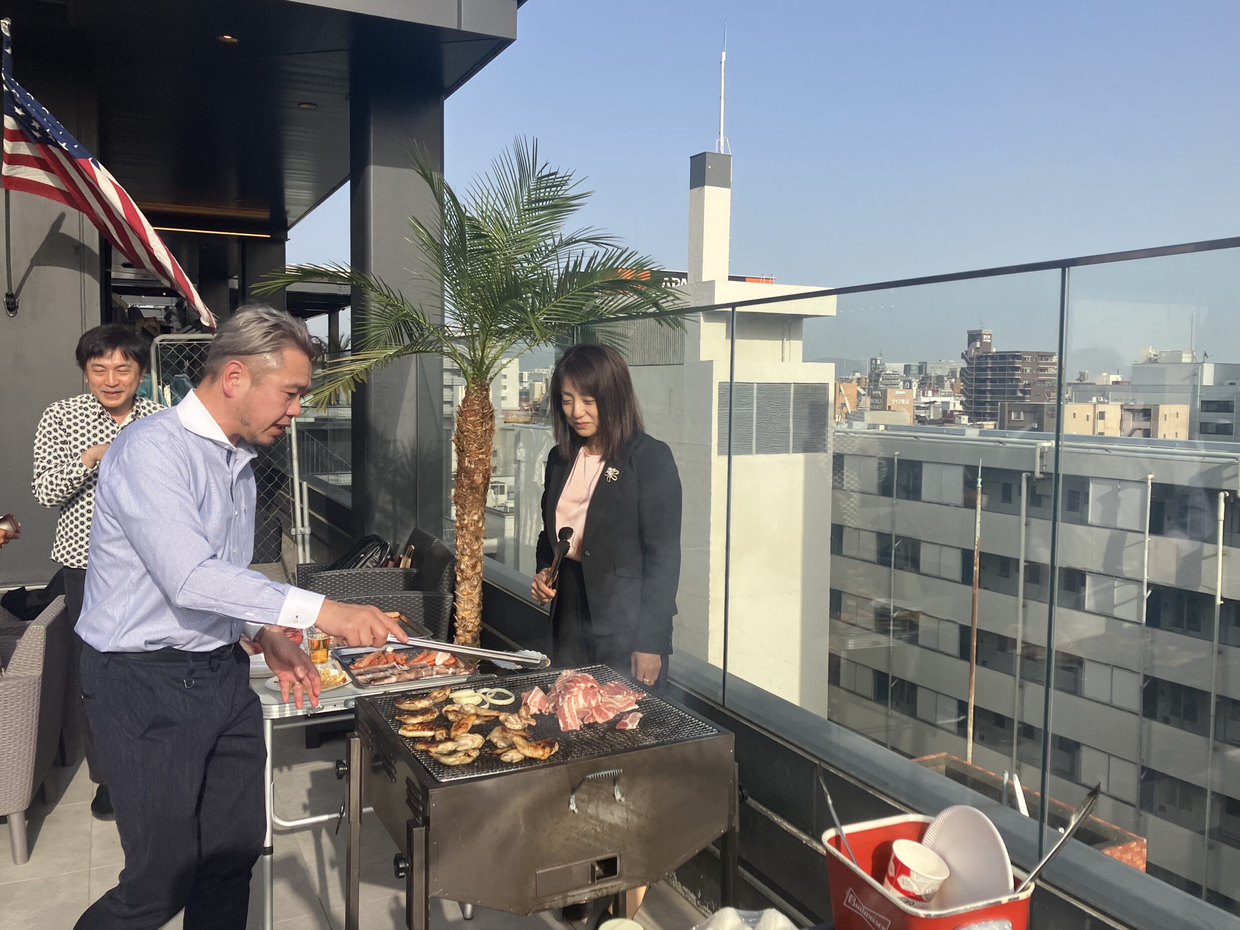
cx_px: 634
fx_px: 1039
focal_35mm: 29
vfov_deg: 48.2
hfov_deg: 61.7
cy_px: 462
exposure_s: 1/1473
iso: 32
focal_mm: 3.99
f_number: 1.8
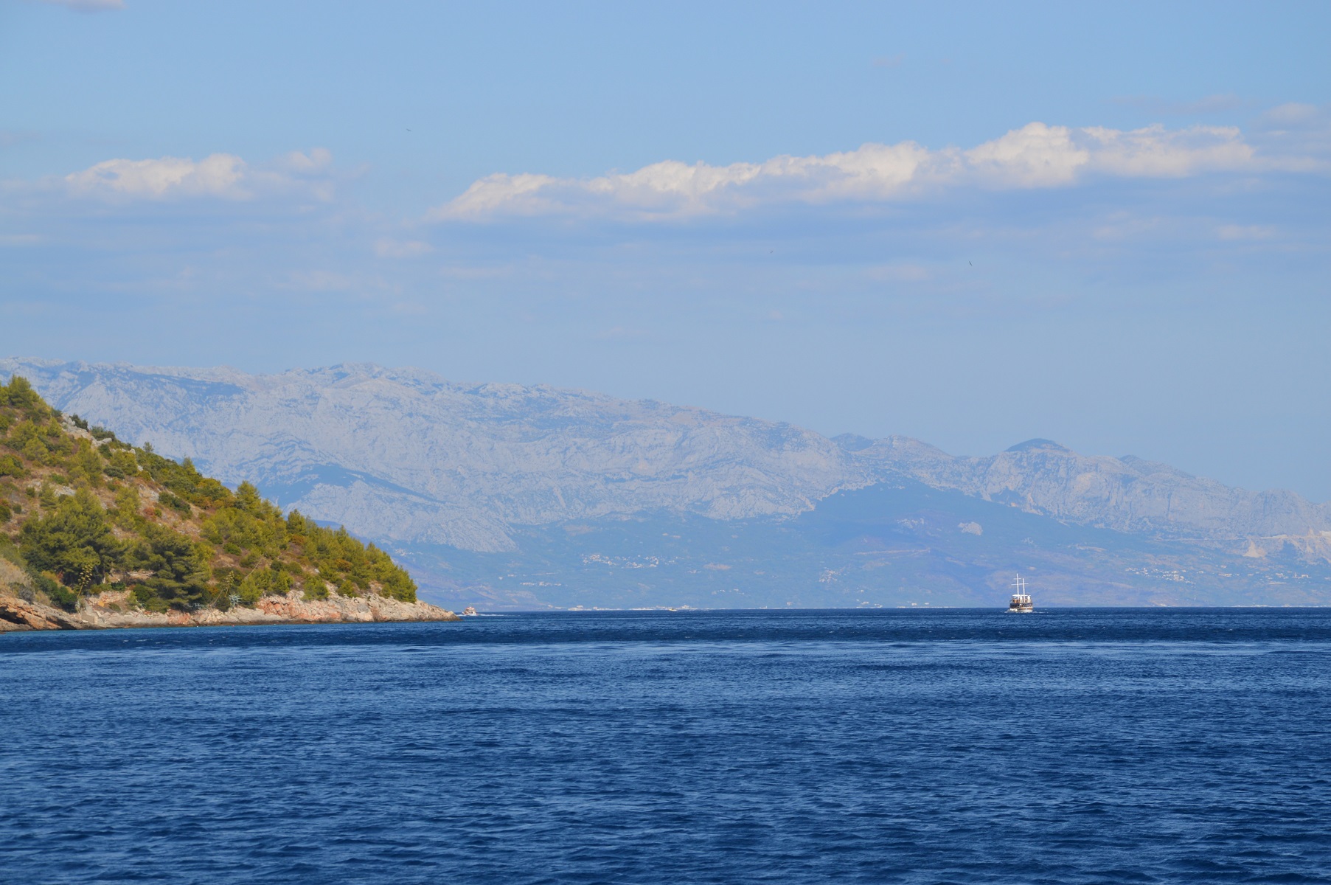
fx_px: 4433
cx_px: 666
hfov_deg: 17.1
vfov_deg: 11.4
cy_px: 442
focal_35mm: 120
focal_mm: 80
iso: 100
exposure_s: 1/250
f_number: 8
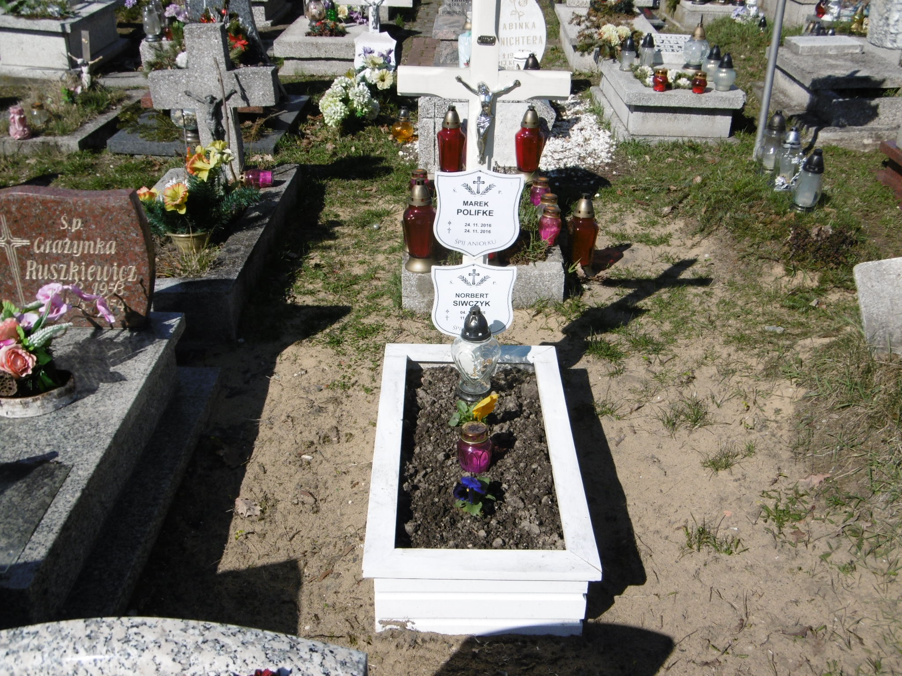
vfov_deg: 37.7
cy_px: 338
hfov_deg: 49.0
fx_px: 990
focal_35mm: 38
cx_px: 451
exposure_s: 1/250
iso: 100
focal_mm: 6.8
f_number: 9.3
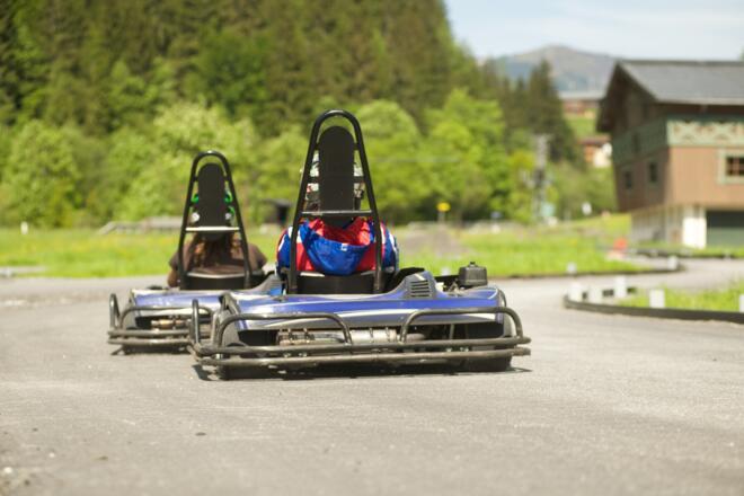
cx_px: 372
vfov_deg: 14.4
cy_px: 248
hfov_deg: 21.5
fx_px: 1963
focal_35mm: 95
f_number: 4
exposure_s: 1/2500
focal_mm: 95
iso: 400
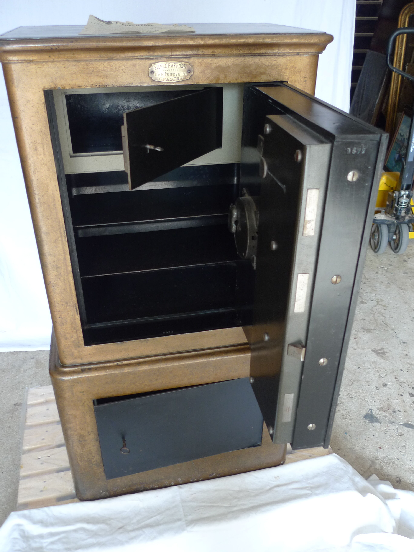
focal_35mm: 30
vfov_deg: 60.0
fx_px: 478
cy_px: 276
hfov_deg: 46.8
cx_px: 207
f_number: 2.2
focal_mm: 6.3
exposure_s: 1/40
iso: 100
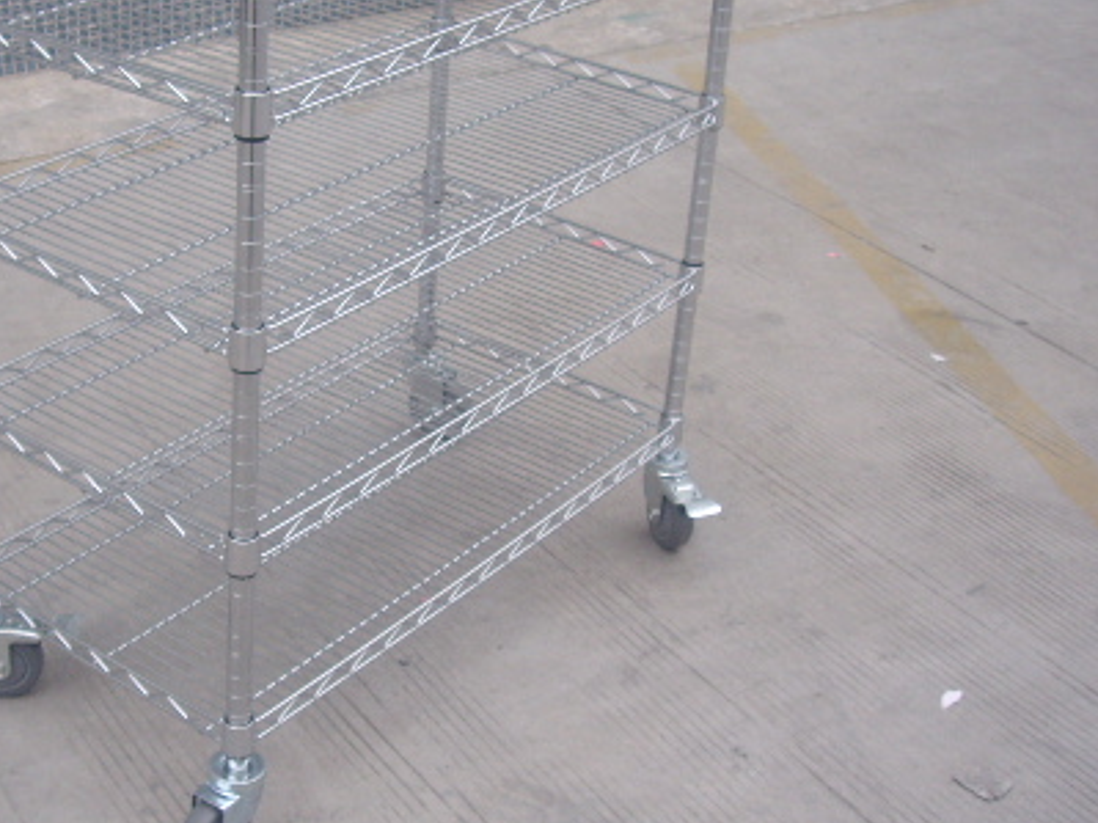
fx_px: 1934
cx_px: 327
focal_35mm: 61
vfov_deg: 23.9
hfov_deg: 31.3
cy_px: 259
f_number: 4.3
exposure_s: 1/200
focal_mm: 6.2
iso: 64
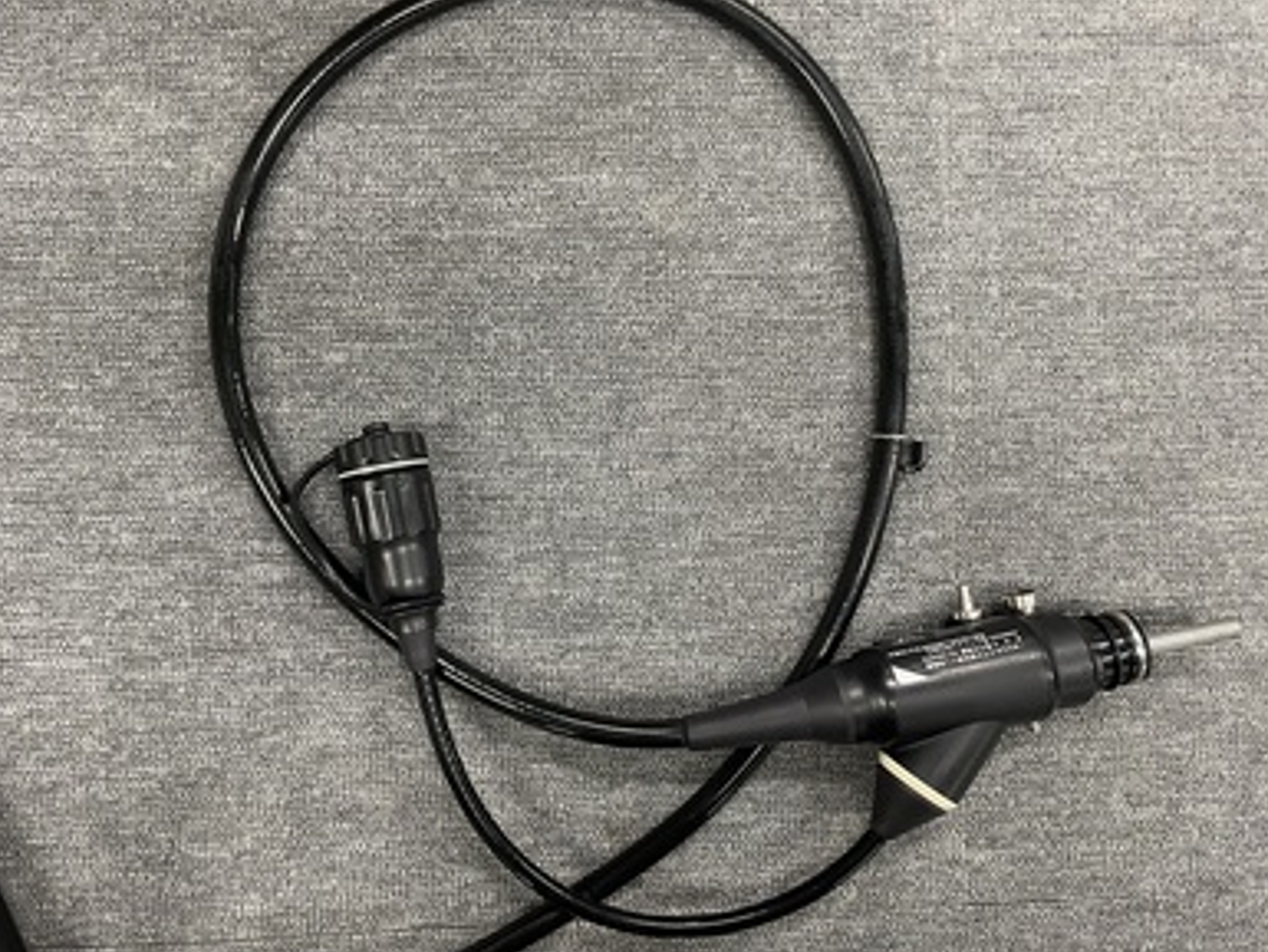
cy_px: 481
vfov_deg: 51.4
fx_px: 989
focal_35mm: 27
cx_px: 629
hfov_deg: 65.3
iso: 160
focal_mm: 4.2
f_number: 1.6
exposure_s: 1/60
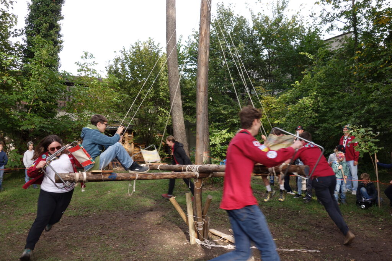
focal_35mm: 28
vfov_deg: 46.4
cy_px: 130
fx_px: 305
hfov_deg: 65.5
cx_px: 196
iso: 125
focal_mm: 10.4
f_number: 4.5
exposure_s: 1/100
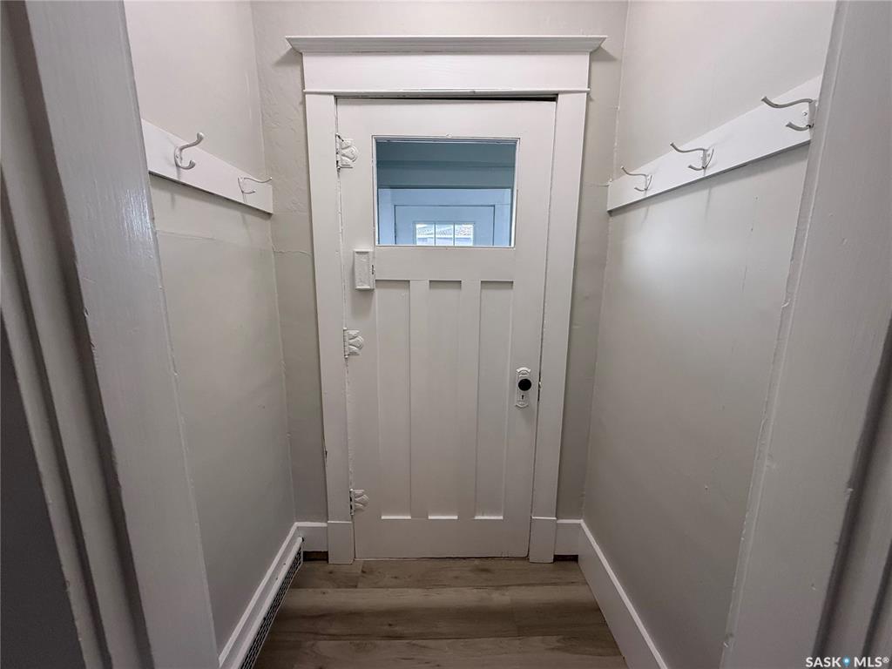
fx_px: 361
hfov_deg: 102.1
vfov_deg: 85.7
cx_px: 446
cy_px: 334
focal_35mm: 14
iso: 250
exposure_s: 1/120
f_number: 2.2
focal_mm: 2.22
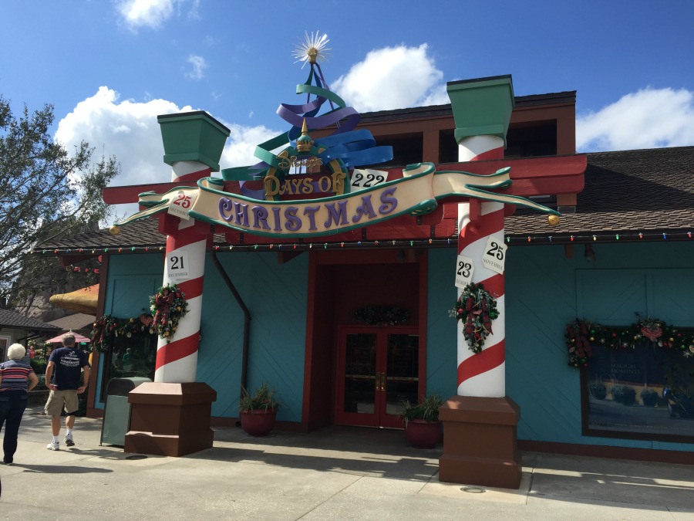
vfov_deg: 48.2
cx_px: 347
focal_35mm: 29
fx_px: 581
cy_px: 260
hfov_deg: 61.7
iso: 32
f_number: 2.2
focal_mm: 4.15
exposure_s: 1/1647
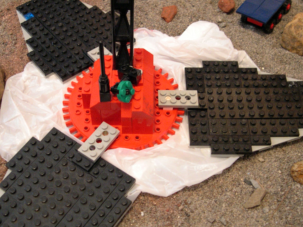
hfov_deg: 36.8
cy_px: 121
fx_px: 455
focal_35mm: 52
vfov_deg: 28.0
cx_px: 132
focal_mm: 8
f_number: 2.8
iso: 400
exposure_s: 1/3.4
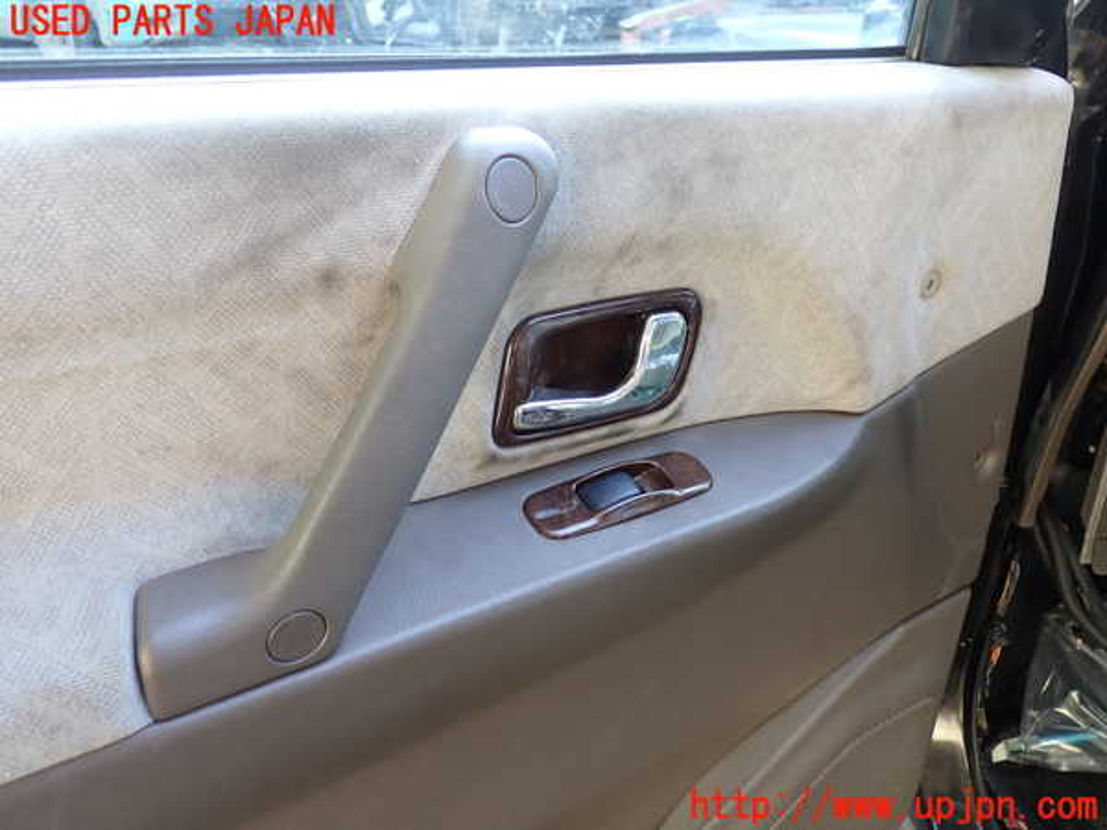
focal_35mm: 30
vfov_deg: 46.8
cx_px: 554
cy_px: 415
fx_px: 959
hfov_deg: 60.0
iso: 200
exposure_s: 1/80
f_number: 2.3
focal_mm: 5.4
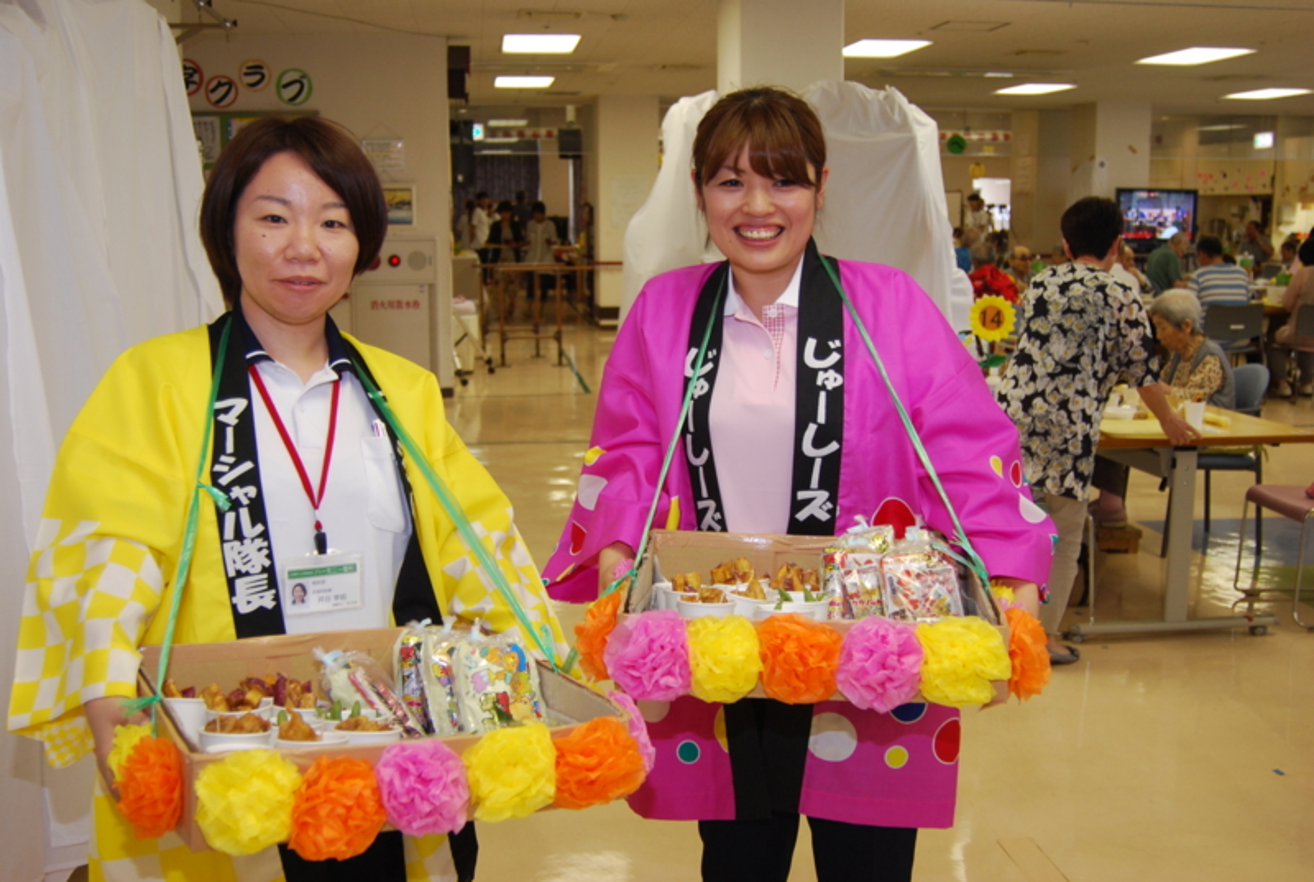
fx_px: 1317
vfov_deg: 37.0
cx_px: 657
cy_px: 441
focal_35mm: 36
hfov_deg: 53.0
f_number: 3.5
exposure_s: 1/60
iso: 400
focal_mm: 24
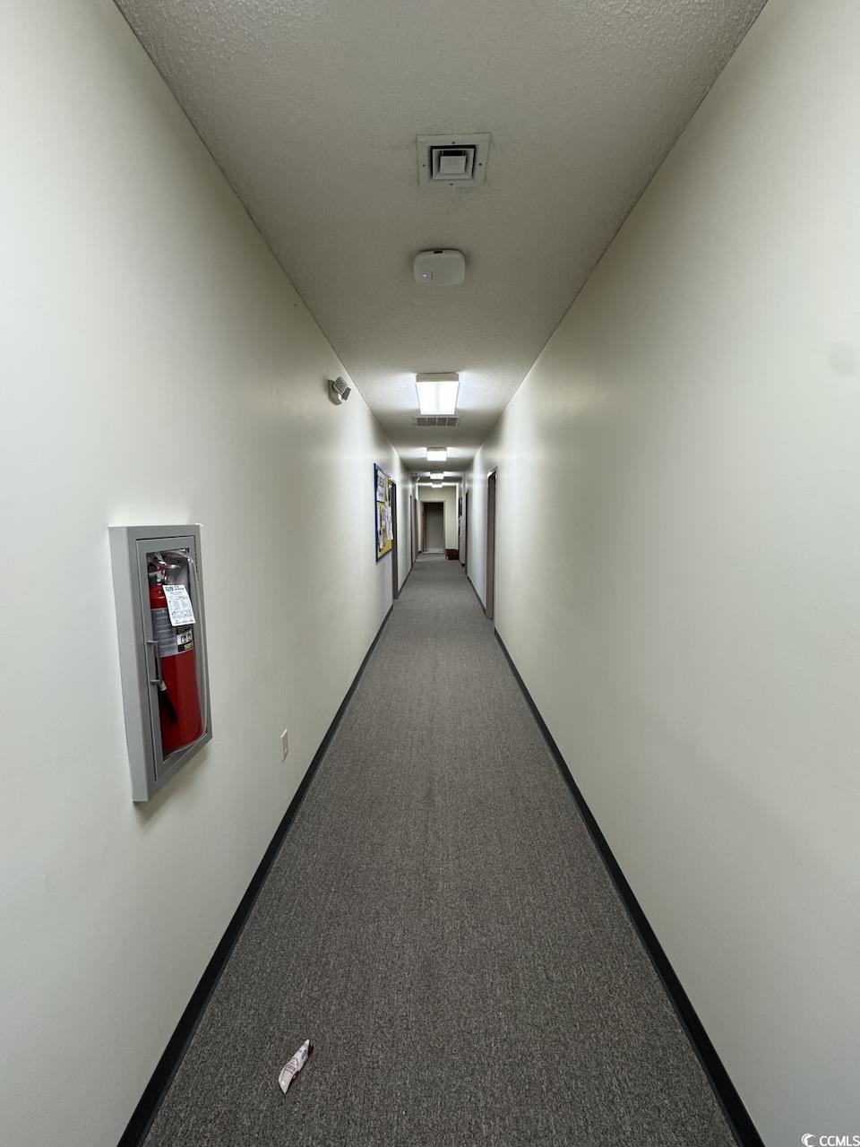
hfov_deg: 85.7
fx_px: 464
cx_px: 430
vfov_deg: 102.1
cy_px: 574
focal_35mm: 14
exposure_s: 1/120
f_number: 2.2
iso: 250
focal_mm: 2.22
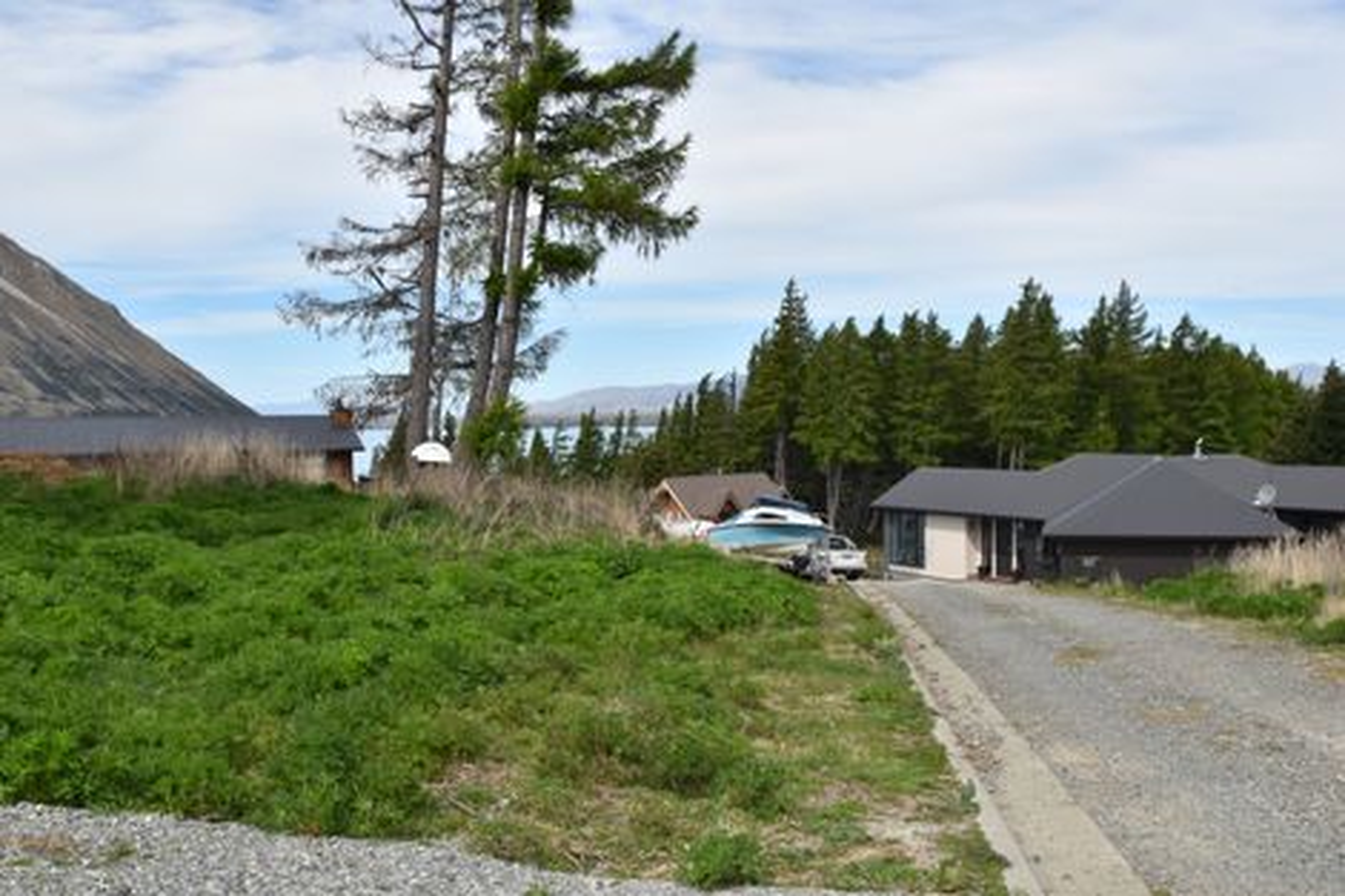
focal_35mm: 36
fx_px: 1344
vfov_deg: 36.8
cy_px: 448
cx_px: 672
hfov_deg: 53.1
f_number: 11
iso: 100
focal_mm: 24
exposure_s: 1/200
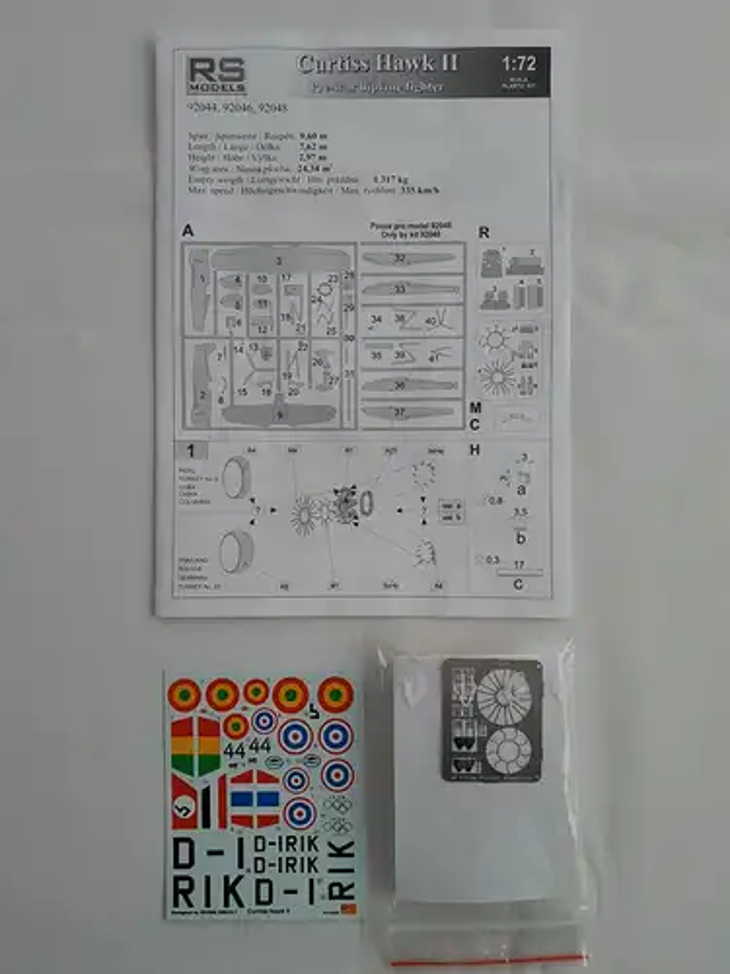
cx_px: 365
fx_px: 731
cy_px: 487
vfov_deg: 67.3
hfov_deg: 53.1
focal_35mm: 26
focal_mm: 4
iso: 250
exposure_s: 1/60
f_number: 1.8
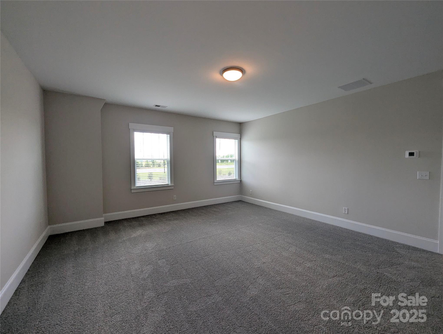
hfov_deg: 106.1
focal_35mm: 13
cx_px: 222
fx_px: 167
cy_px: 167
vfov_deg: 90.1
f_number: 2.2
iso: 99
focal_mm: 1.95
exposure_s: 1/120
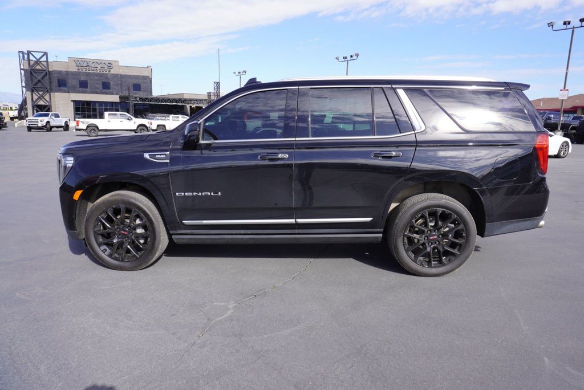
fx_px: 390
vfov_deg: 53.2
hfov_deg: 73.7
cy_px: 195
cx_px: 292
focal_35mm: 24
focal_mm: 16
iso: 100
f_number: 9
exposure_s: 1/125
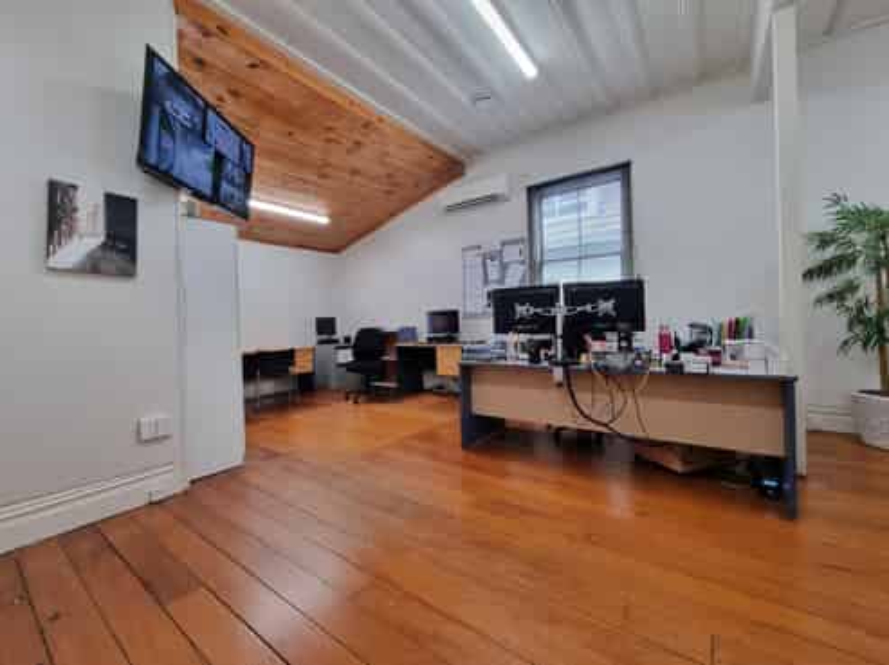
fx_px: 334
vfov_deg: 89.8
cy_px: 332
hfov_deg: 106.2
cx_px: 444
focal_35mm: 13
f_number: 2.2
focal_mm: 2.2
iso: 100
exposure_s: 1/50
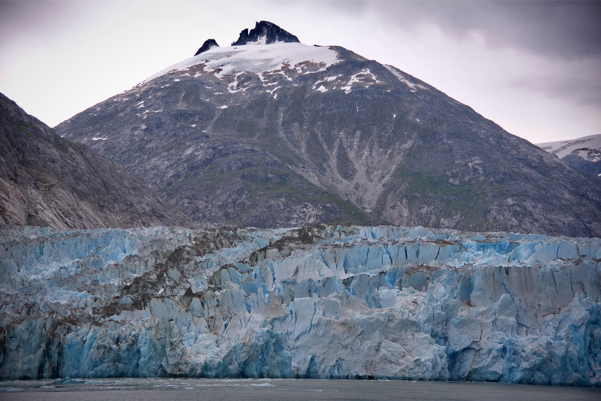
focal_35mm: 70
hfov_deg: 28.8
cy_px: 200
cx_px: 300
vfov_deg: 19.5
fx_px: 1169
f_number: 4
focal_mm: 70
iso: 100
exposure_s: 1/160
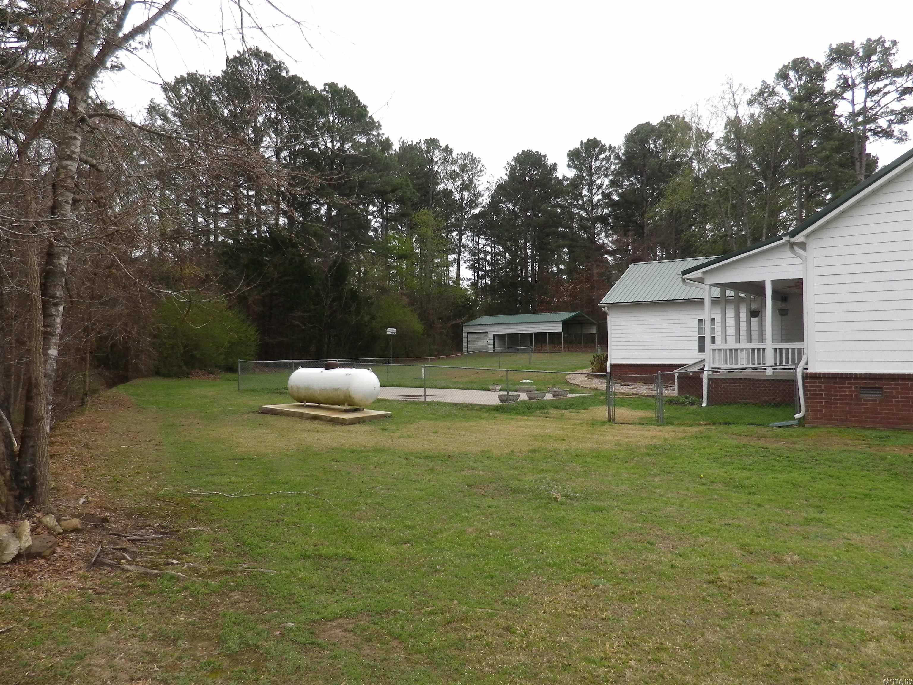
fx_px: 659
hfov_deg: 69.4
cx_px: 456
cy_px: 342
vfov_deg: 54.9
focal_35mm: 25
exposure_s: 1/100
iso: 100
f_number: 3.5
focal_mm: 4.5
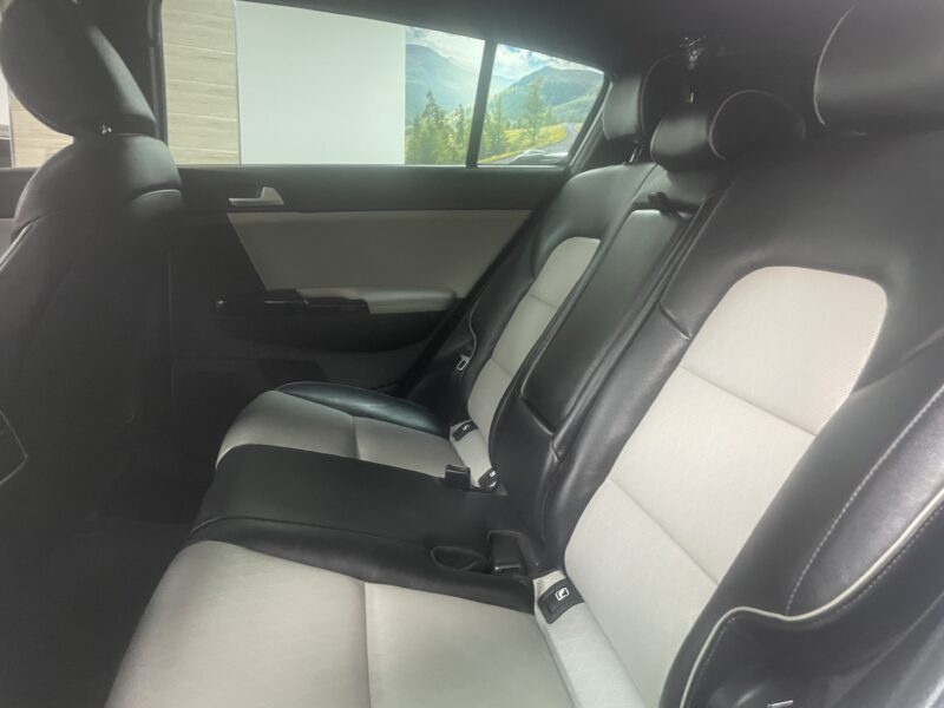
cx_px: 472
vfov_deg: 53.1
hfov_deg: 67.3
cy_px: 354
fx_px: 709
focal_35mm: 26
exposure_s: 1/33
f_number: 1.6
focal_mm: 4.2
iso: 640
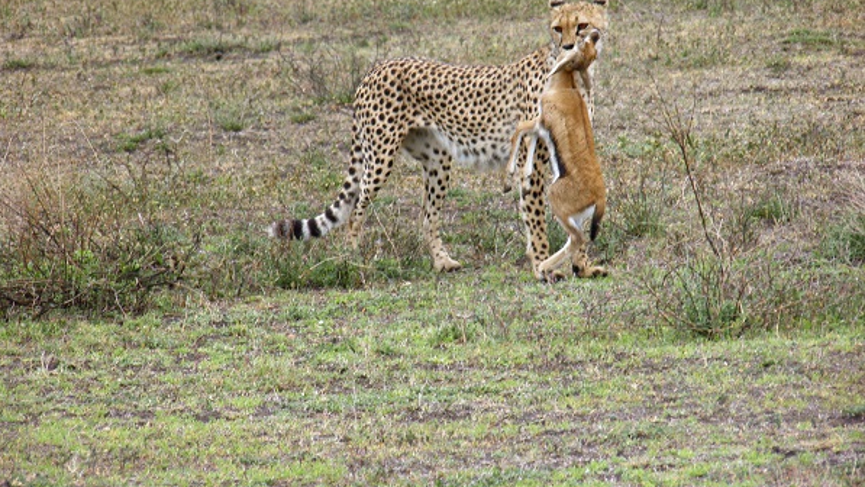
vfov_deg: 3.0
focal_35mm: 405
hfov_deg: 5.3
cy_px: 188
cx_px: 432
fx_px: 9290
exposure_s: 1/125
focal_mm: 66.5
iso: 50
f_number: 4.4
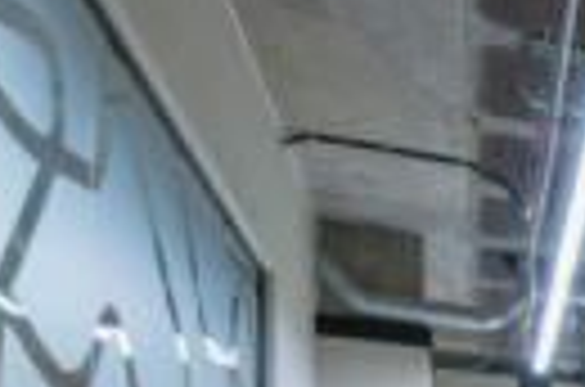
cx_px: 860
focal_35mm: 57
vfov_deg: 18.7
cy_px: 686
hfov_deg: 26.4
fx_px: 921
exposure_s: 1/1.67
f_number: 10
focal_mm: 15.5
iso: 64
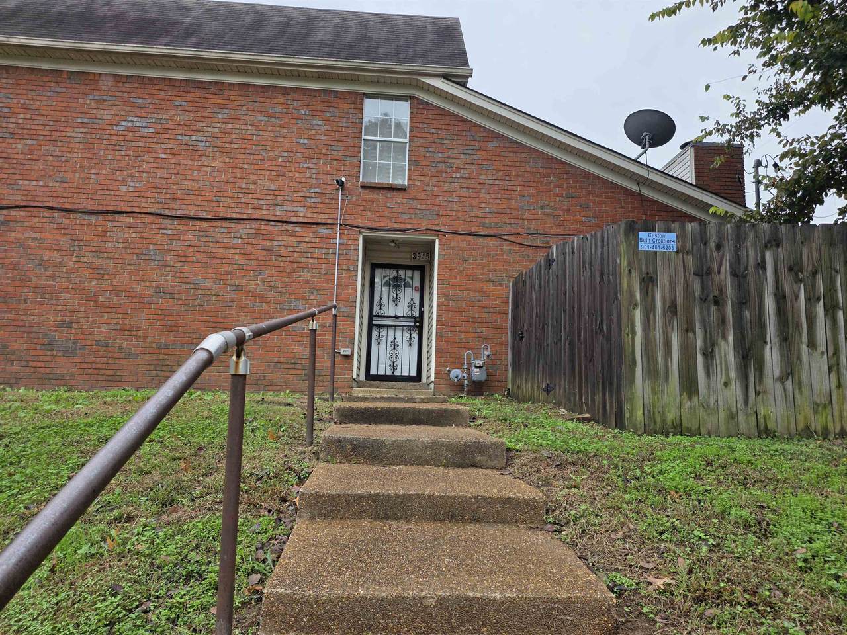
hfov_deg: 73.9
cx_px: 424
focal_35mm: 23
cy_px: 318
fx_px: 563
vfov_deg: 58.9
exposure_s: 1/359
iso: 32
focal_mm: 6.25
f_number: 1.7
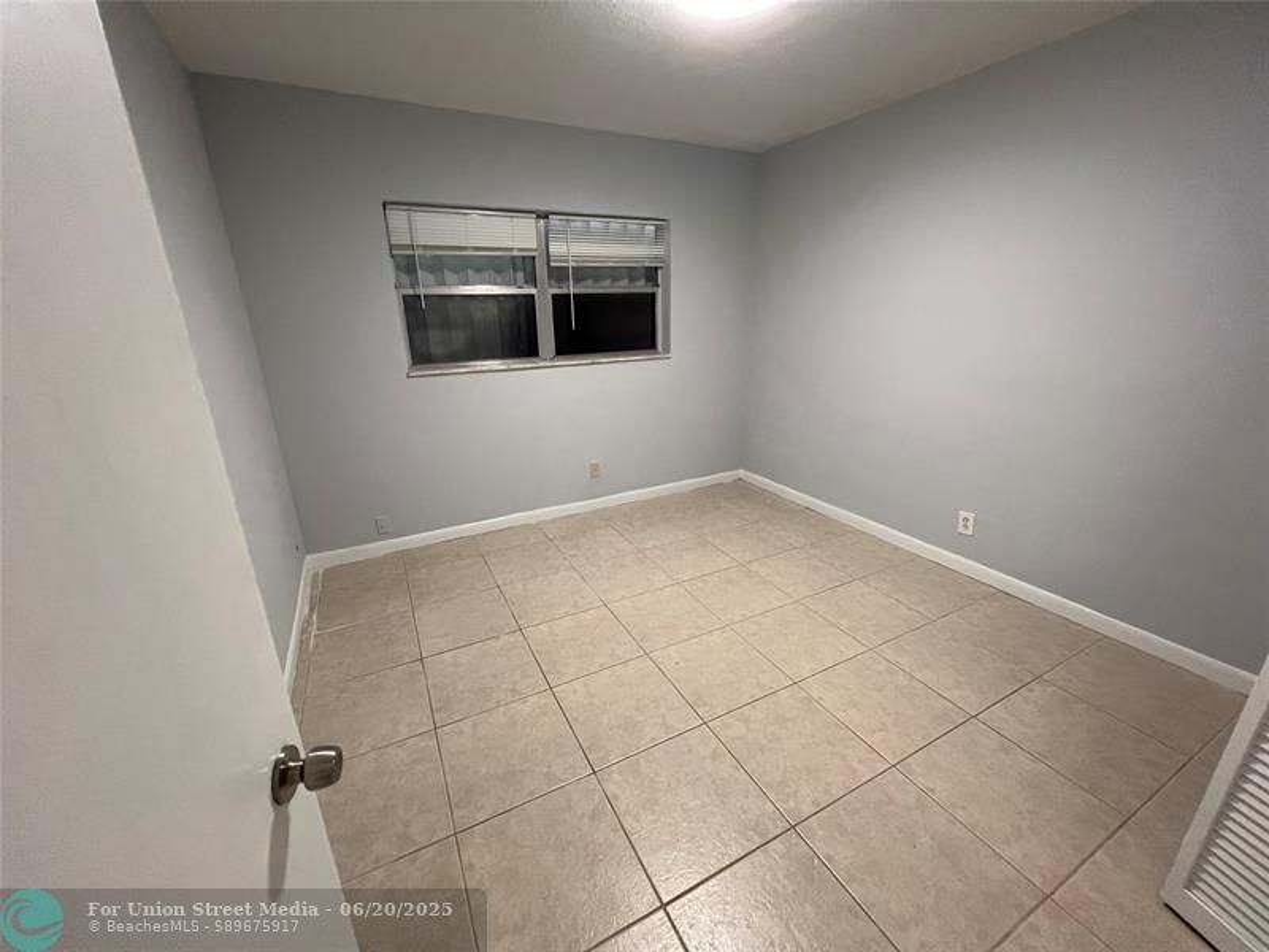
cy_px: 476
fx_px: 477
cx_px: 634
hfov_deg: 106.2
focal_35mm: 13
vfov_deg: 89.9
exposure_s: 1/60
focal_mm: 1.57
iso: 320
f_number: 1.8
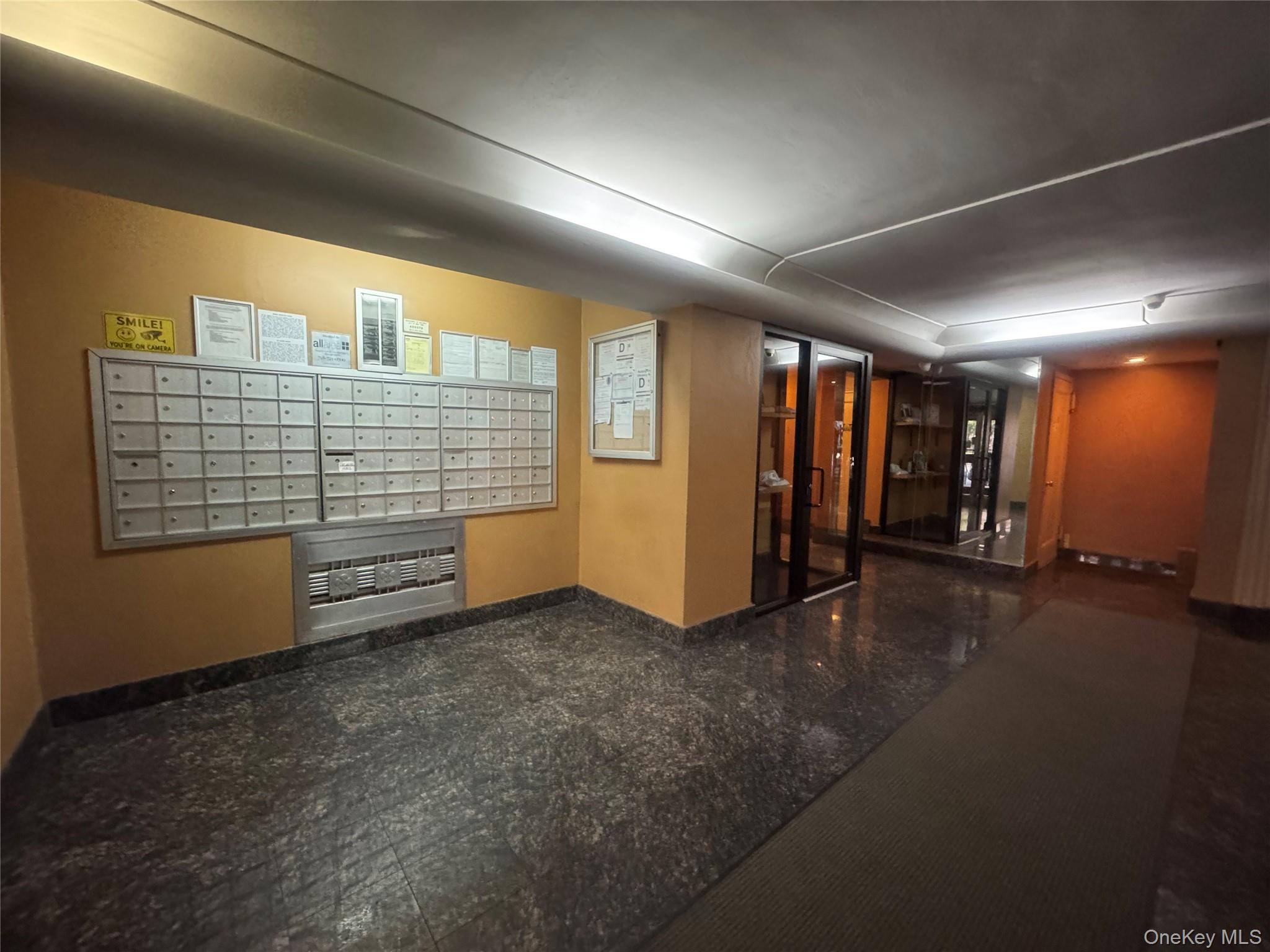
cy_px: 476
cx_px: 635
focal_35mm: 14
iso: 1250
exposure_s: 1/60
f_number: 2.2
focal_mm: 2.22
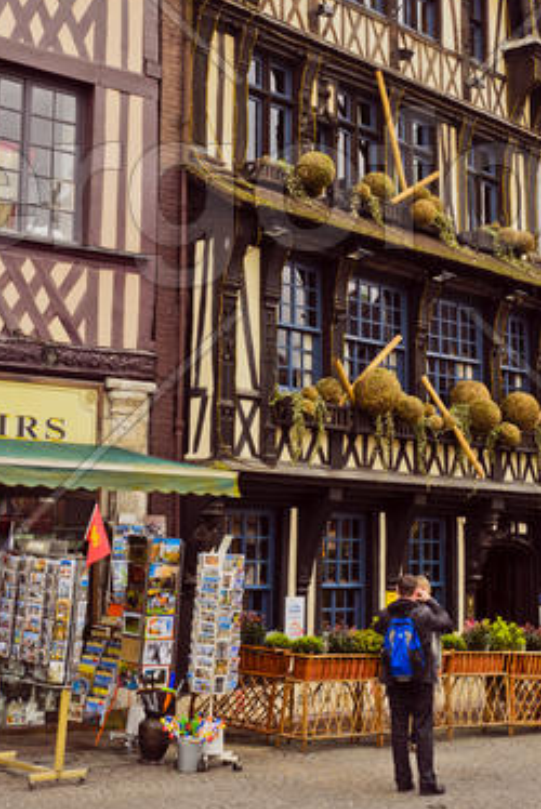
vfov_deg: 30.4
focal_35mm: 65
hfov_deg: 20.9
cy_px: 197
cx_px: 354
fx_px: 1462
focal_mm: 28
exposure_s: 1/180
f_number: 5.6
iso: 100
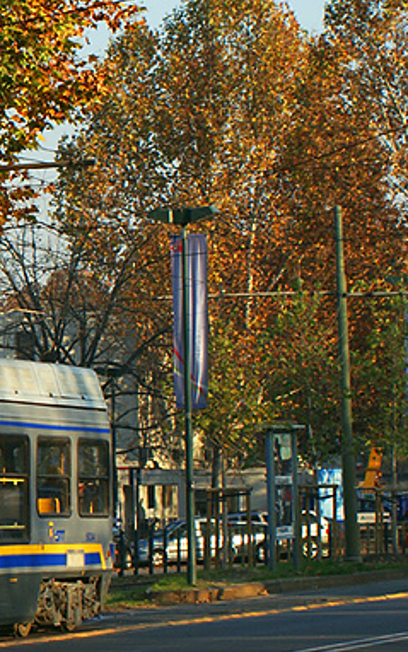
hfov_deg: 6.9
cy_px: 372
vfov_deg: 11.4
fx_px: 3278
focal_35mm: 184
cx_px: -394
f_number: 5
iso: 200
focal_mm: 45
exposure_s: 1/500
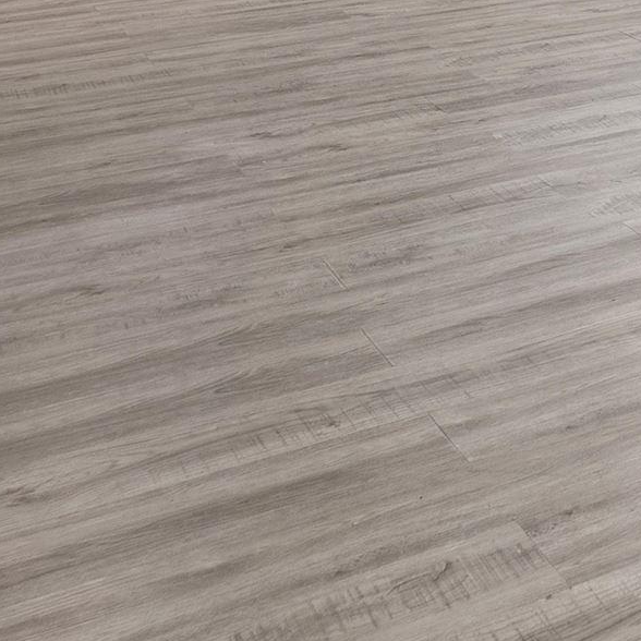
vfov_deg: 20.6
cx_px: 915
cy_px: -335
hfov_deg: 21.2
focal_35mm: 71
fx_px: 1487
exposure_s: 1/6
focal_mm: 16
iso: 1000
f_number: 5
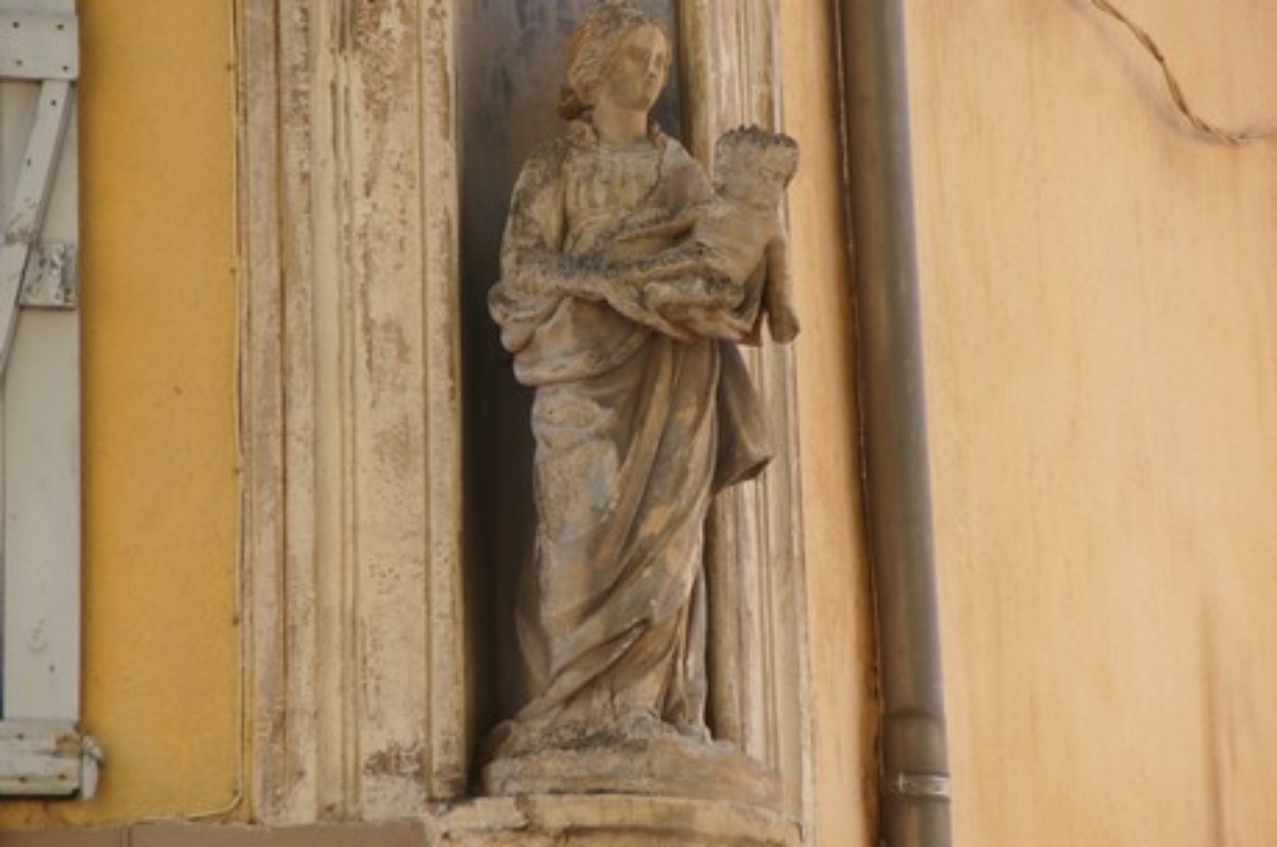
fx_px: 7967
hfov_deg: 9.2
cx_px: 638
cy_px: 424
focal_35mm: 225
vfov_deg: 6.1
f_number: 6.3
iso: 200
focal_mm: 150
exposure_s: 1/250
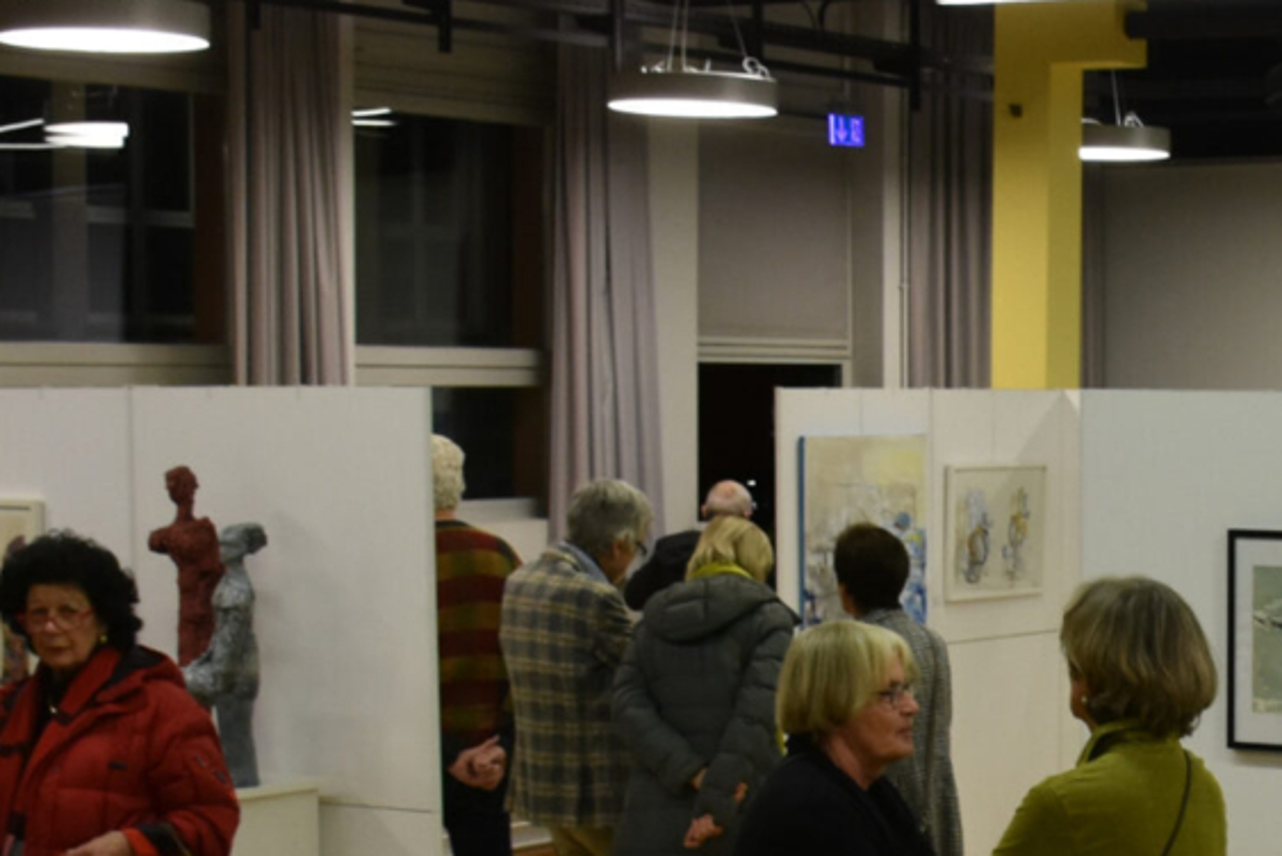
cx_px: 1371
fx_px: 3278
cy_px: 697
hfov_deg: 21.1
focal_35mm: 92
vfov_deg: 14.8
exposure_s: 1/80
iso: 800
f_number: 4.5
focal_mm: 18
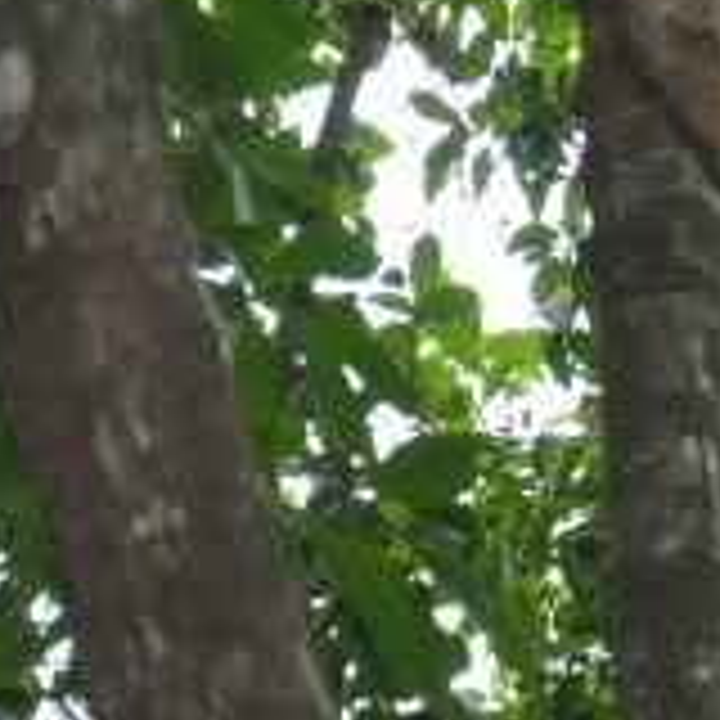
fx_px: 11228
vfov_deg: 3.7
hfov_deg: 3.7
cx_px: 1096
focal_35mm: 477
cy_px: 47
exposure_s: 1/80
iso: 200
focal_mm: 75
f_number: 5.3
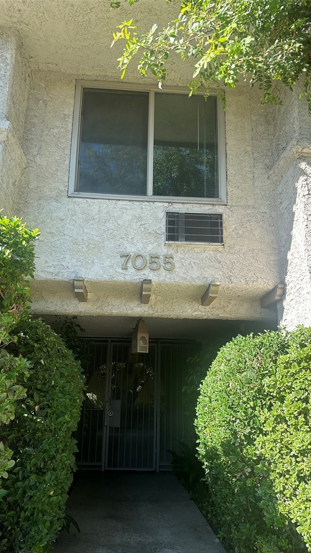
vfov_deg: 69.8
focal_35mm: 27
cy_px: 285
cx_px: 148
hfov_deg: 42.9
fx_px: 396
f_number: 1.78
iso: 80
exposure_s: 1/962
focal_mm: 6.86
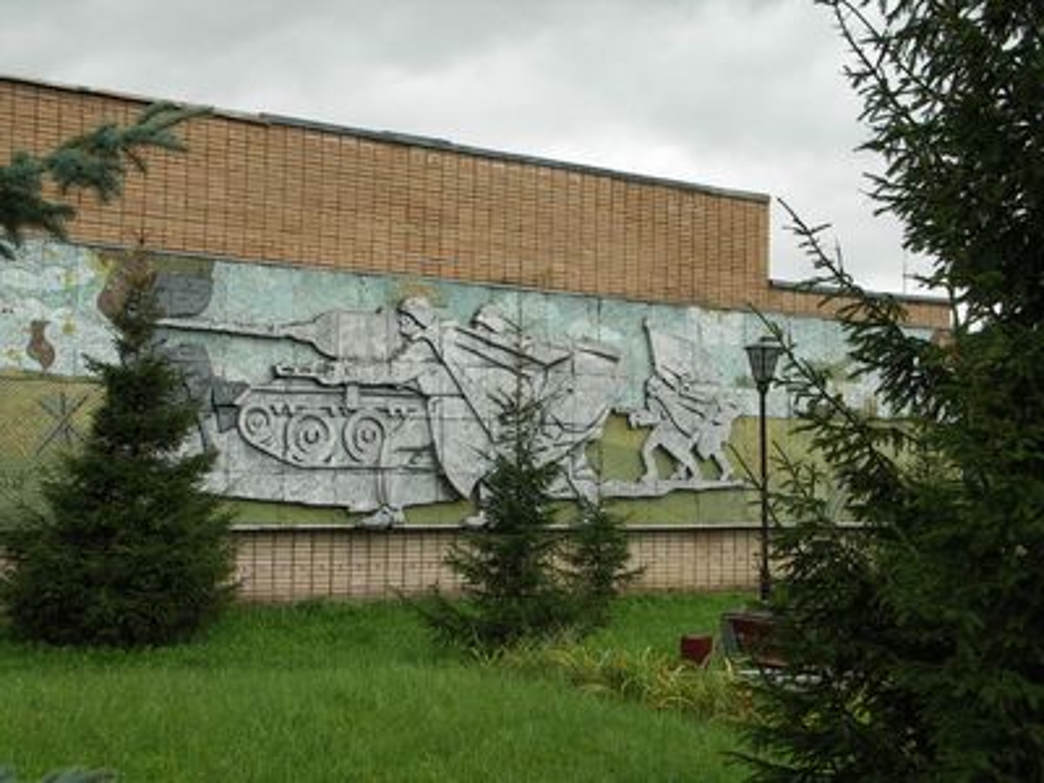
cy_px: 392
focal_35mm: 48
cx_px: 522
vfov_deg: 30.3
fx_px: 1448
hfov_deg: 39.7
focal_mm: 12.5
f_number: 5
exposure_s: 1/125
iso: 50
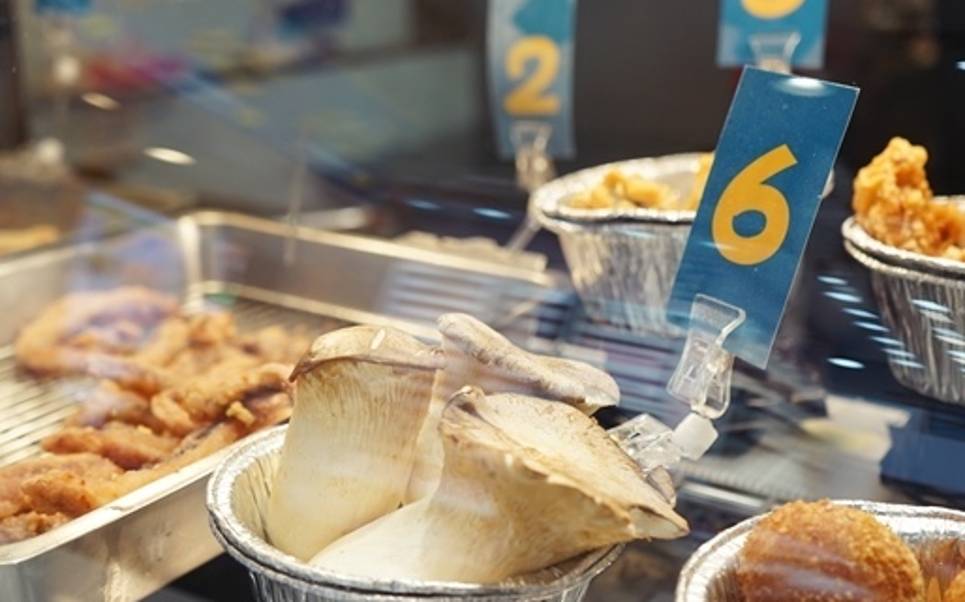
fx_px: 1210
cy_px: 322
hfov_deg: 43.5
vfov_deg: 28.0
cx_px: 439
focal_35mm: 46
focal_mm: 29
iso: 125
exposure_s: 1/60
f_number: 3.5
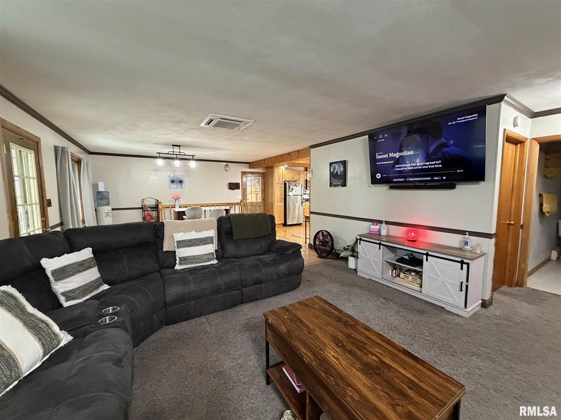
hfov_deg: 102.1
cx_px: 280
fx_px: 227
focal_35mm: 14
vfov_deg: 85.7
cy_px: 210
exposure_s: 1/60
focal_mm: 2.22
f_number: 2.2
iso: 800
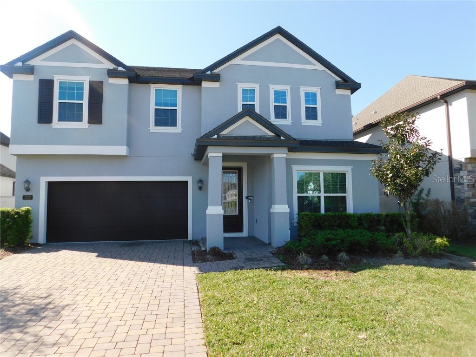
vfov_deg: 58.9
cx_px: 238
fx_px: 316
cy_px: 178
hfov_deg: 73.9
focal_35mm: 23
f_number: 3
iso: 125
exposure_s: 1/800
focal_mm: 4
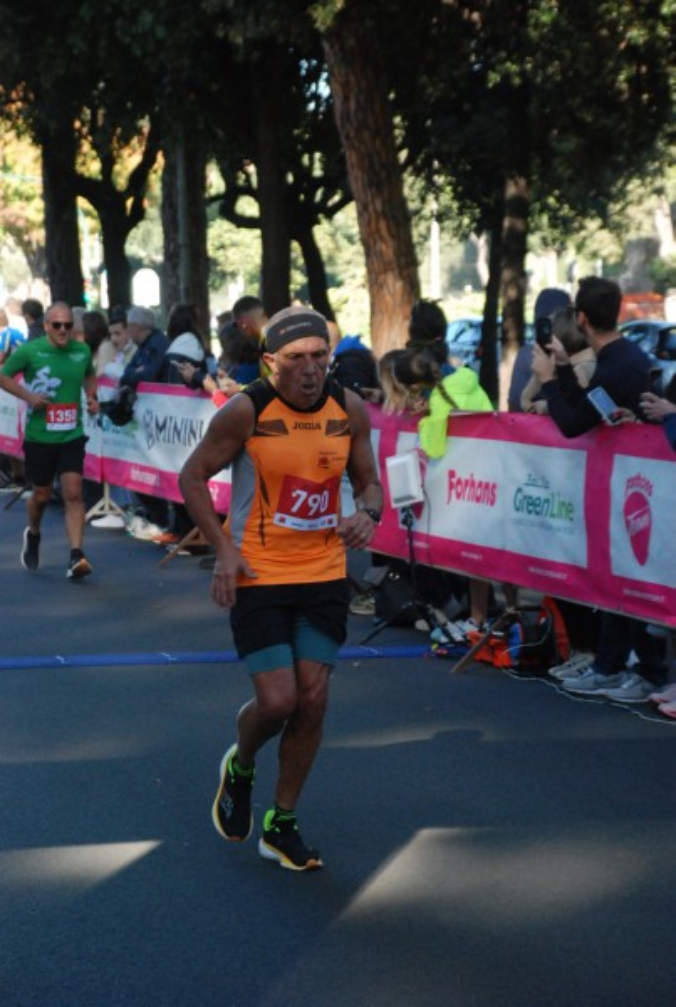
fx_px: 2942
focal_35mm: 105
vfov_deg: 19.4
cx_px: 338
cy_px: 504
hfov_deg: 13.1
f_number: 5.6
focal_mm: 70
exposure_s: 1/320
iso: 1000
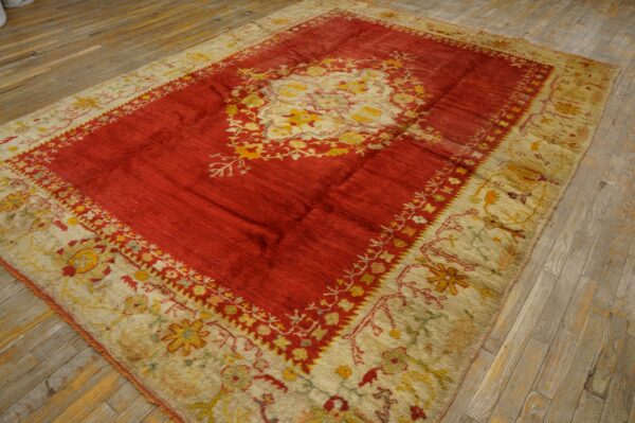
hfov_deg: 67.4
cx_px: 318
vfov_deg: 47.9
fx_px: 476
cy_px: 212
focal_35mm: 27
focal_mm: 18
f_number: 4
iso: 640
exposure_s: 1/60
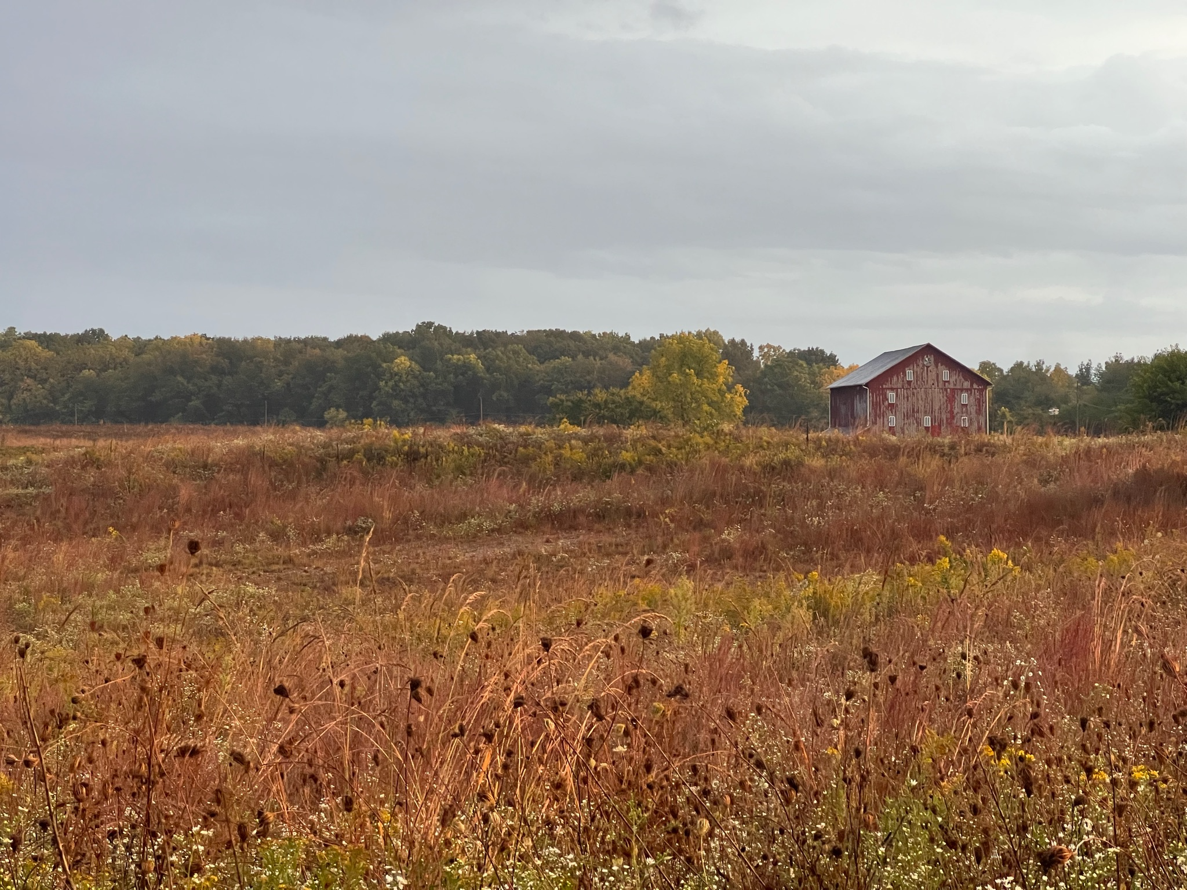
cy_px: 445
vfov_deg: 19.1
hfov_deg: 25.3
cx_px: 594
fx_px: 2640
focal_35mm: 77
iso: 250
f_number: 2.8
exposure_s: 1/60
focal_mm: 9
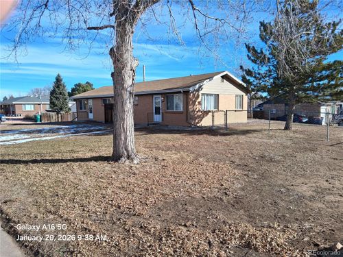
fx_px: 258
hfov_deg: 67.3
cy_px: 128
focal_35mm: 26
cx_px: 172
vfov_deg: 53.1
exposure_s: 1/471
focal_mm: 3.98
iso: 25
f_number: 1.8
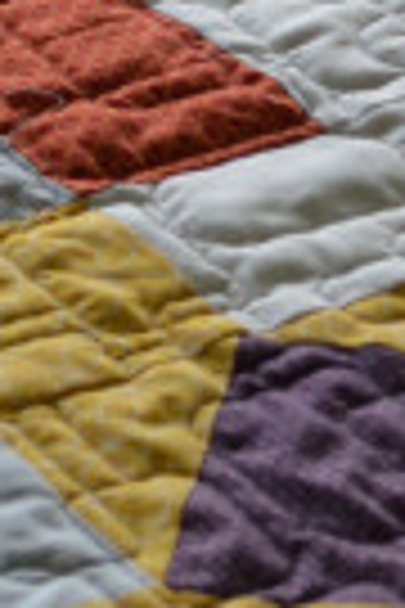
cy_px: -793
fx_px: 4725
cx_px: 158
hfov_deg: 4.9
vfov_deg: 7.0
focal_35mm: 280
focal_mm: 24
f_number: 5.6
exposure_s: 1/125
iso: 400
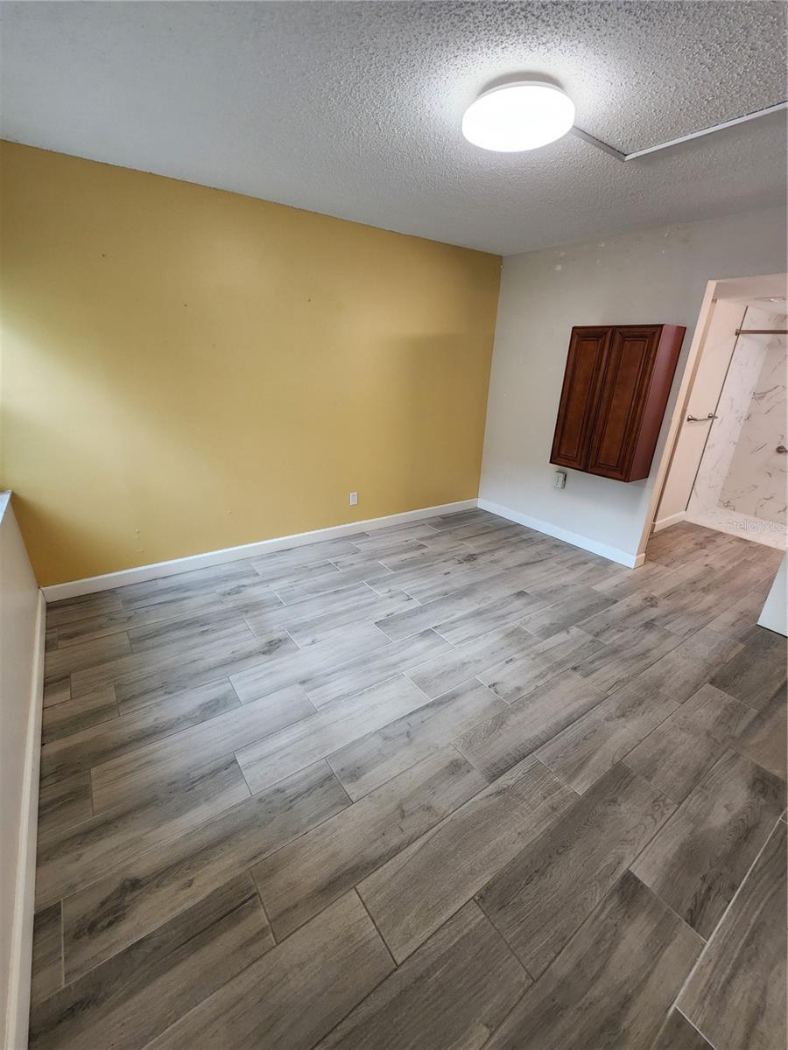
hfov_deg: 89.9
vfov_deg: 106.2
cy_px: 525
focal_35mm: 13
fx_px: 395
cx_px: 394
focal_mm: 2.2
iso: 200
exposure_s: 1/60
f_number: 2.2
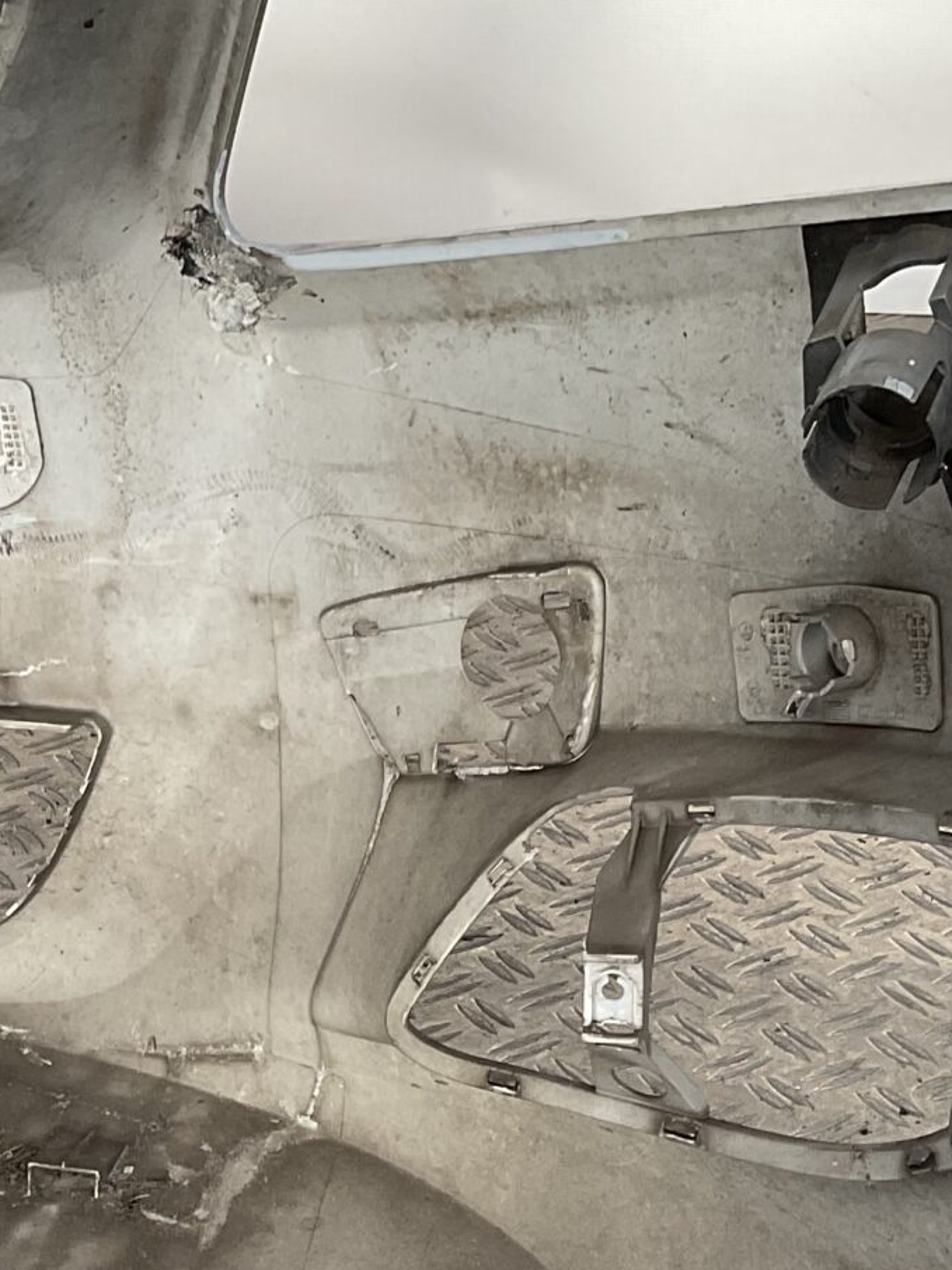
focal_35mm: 82
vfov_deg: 23.4
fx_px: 3006
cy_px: 1044
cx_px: 142
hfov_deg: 17.8
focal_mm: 3
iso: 40
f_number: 1.8
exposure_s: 1/100
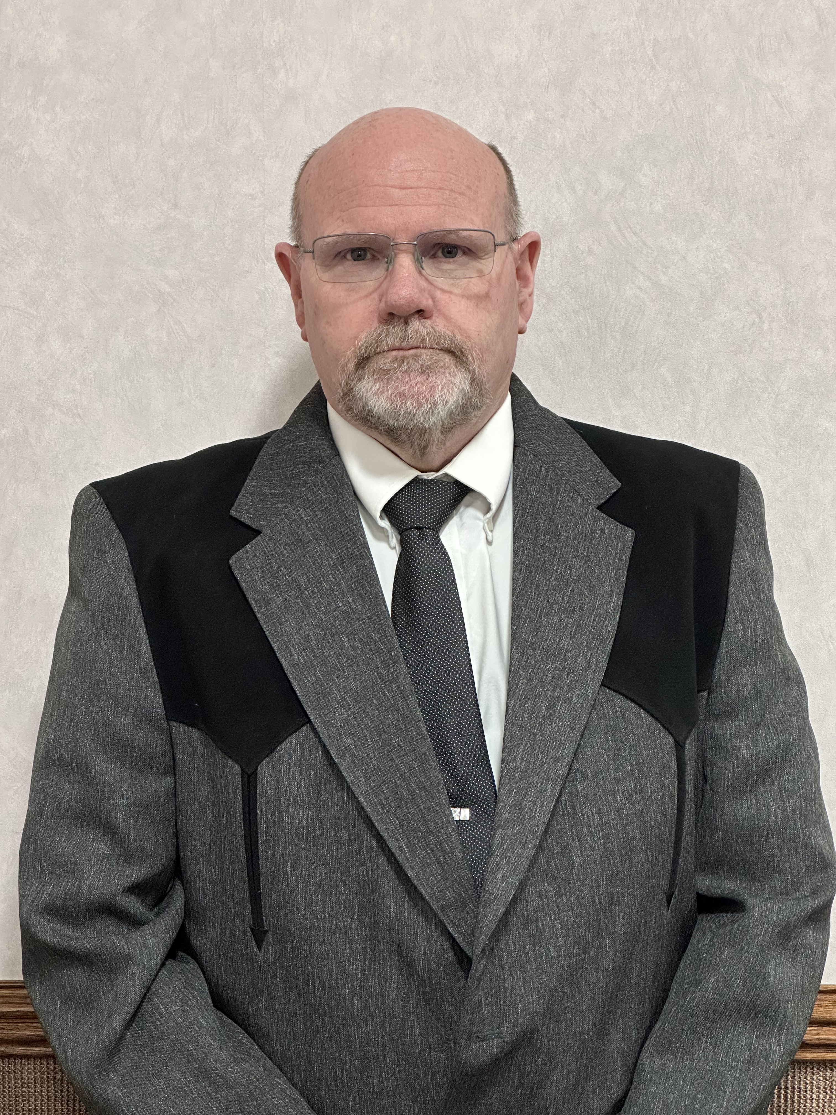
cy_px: 558
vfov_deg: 25.3
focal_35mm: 77
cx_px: 418
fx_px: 2479
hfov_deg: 19.1
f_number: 2.8
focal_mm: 9
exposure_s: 1/60
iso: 500
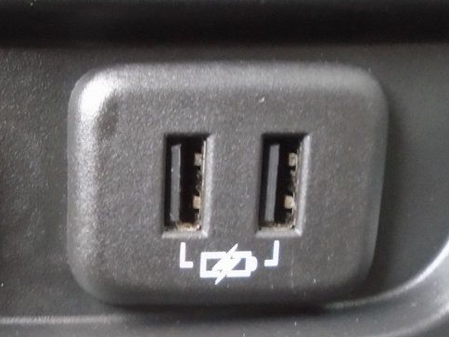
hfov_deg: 33.3
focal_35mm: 55
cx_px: 53
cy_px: 248
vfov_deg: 26.3
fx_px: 713
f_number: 3.2
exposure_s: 1/13
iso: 400
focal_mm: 4.6
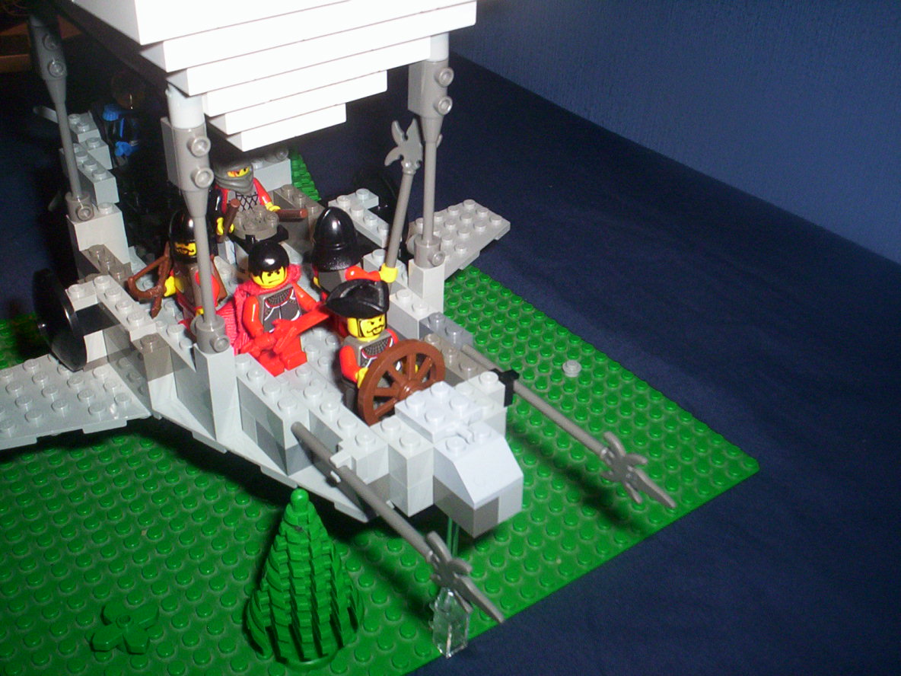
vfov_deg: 37.7
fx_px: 989
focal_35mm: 38
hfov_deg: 49.0
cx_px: 450
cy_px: 338
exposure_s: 1/60
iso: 140
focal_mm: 4.99
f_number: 4.5
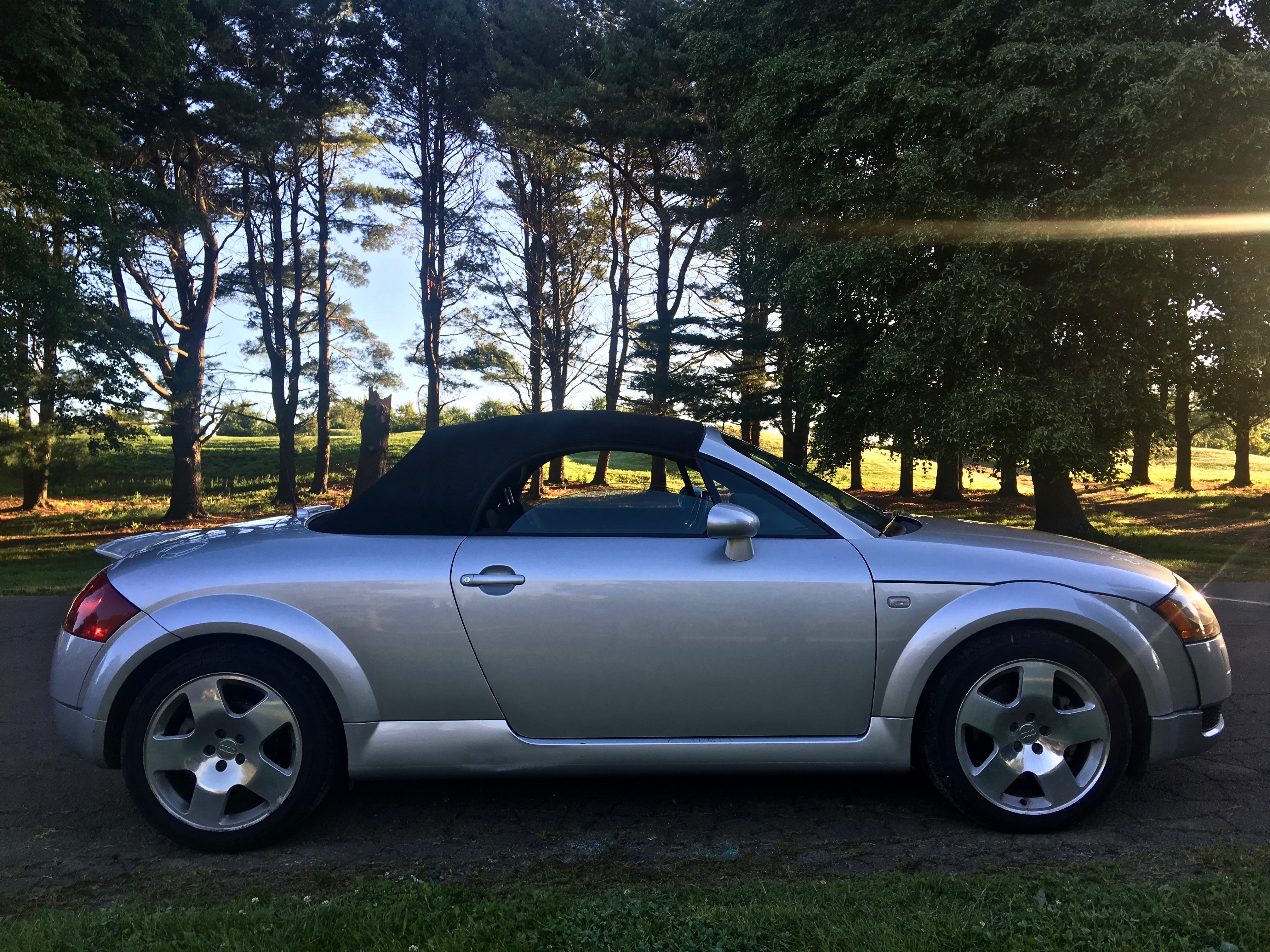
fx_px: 1064
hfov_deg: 61.7
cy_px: 476
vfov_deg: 48.2
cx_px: 635
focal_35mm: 29
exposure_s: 1/210
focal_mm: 4.15
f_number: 2.2
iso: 25
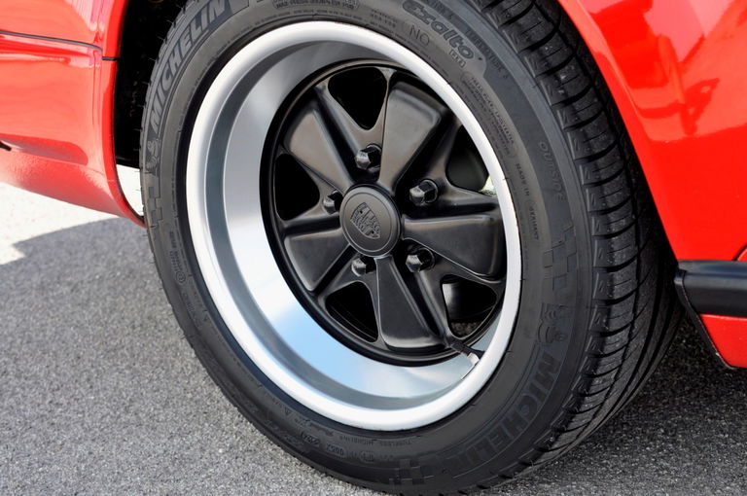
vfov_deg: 18.9
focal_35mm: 72
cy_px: 248
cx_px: 374
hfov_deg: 28.1
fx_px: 1492
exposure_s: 1/160
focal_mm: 48
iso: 500
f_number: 6.3
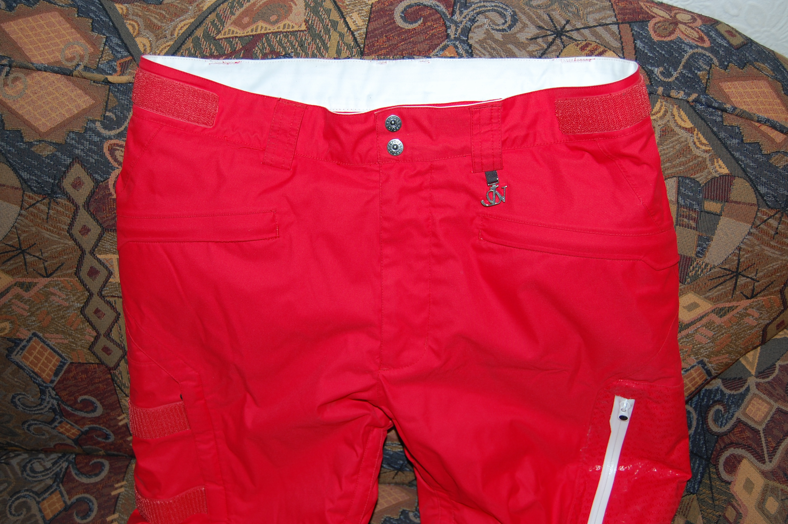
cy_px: 262
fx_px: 853
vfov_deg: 34.1
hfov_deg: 49.6
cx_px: 394
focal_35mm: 39
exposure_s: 1/60
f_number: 4.5
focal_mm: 26
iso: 200
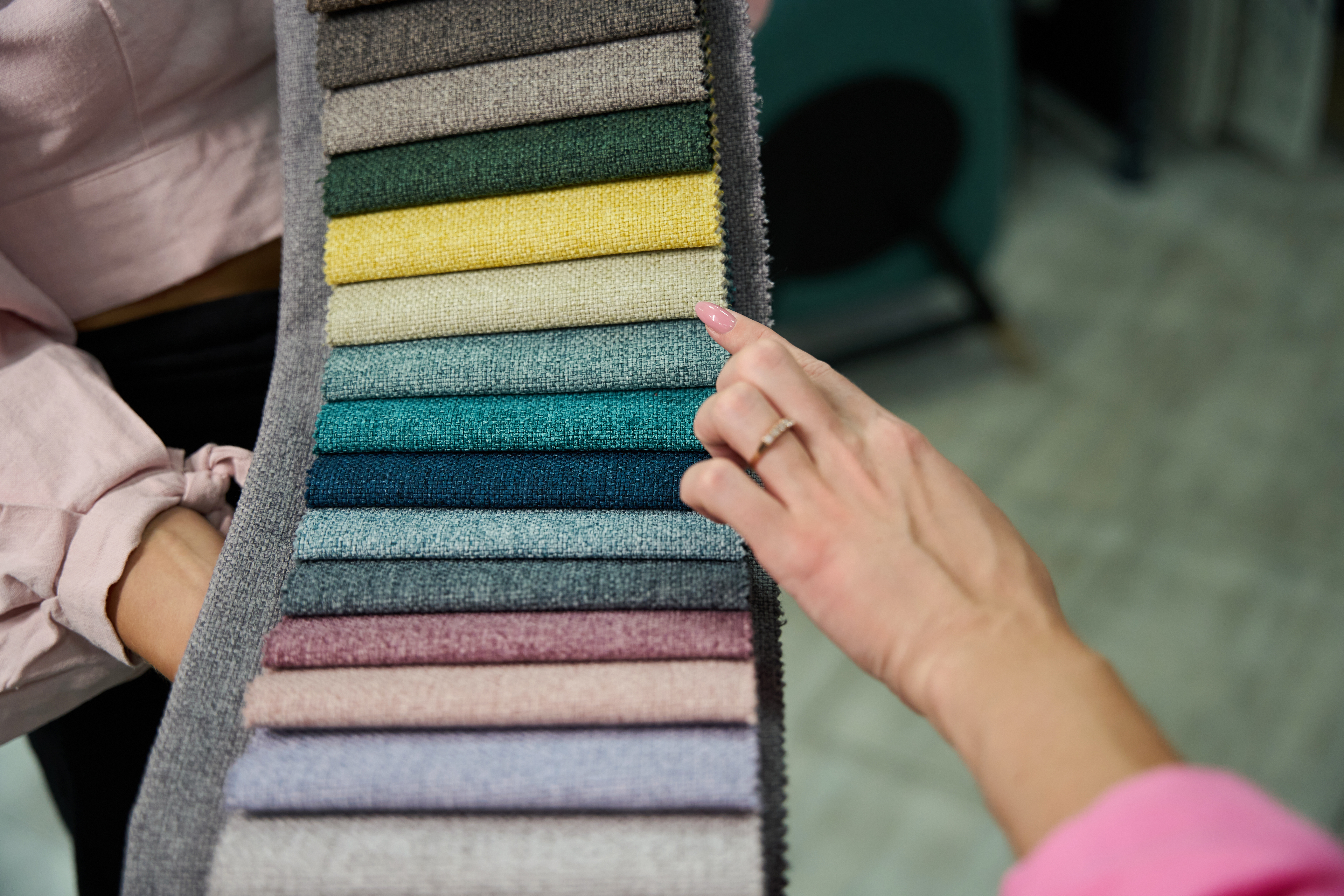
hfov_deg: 47.7
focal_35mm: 41
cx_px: 672
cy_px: 448
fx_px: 1519
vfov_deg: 32.9
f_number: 2.8
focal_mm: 40.7
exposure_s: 1/250
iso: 800
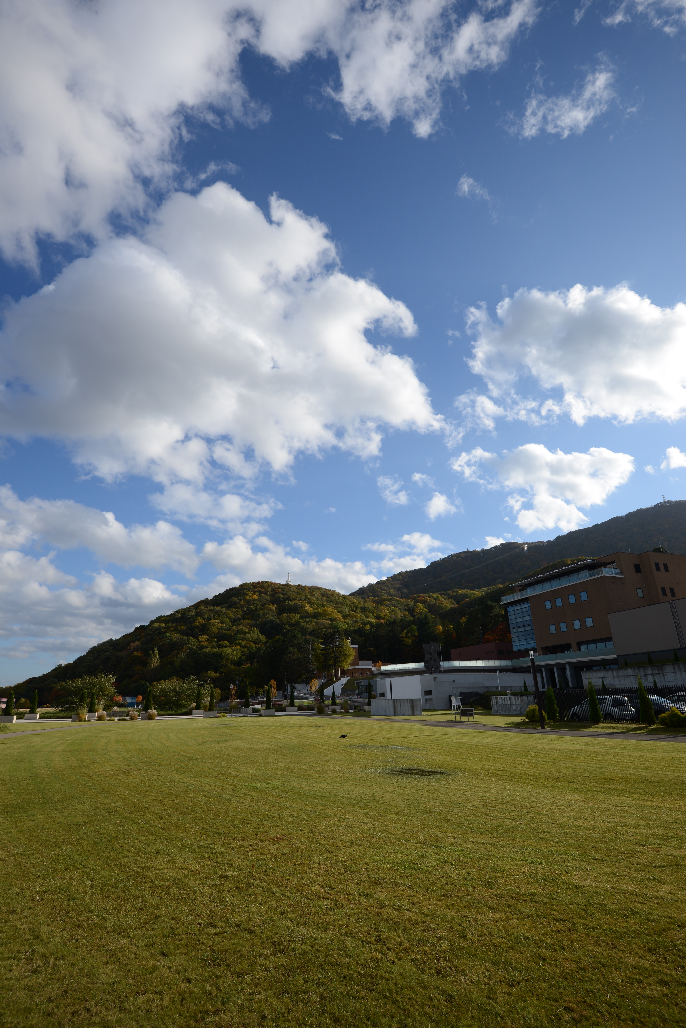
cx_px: 343
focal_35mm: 16
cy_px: 514
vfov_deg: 96.7
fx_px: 457
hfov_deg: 73.8
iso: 100
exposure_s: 1/320
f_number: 8
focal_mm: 16
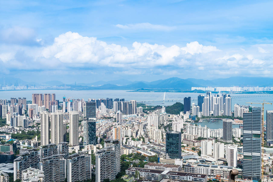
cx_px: 136
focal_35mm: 42
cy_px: 91
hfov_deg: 46.4
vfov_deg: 31.9
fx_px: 318
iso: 100
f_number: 8
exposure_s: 1/320
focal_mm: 28
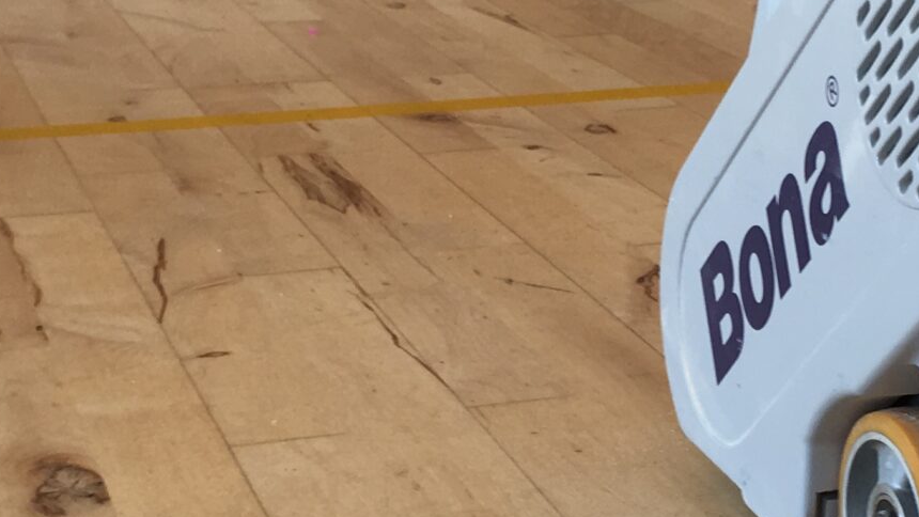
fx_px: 2291
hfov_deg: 22.6
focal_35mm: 94
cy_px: 325
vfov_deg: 12.9
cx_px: 634
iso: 32
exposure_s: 1/50
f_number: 2.2
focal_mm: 4.15
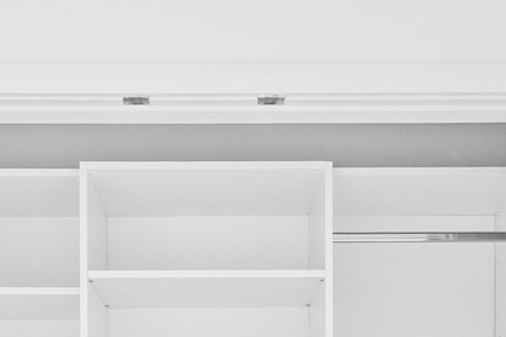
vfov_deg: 19.6
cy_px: 523
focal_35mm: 59
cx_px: 245
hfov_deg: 33.9
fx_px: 829
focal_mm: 12
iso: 400
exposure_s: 1/50
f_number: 10
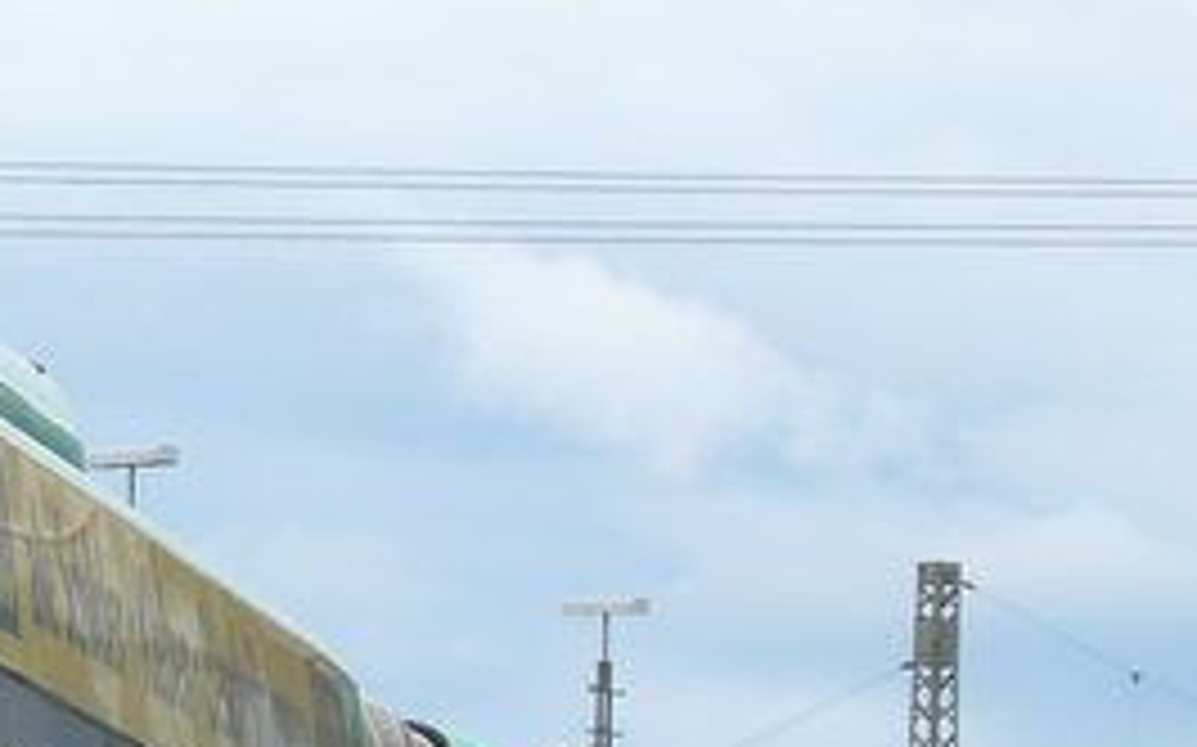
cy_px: 1215
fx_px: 18228
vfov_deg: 2.3
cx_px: -1238
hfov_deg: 3.7
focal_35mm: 559
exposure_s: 1/250
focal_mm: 22.9
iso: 80
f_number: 5
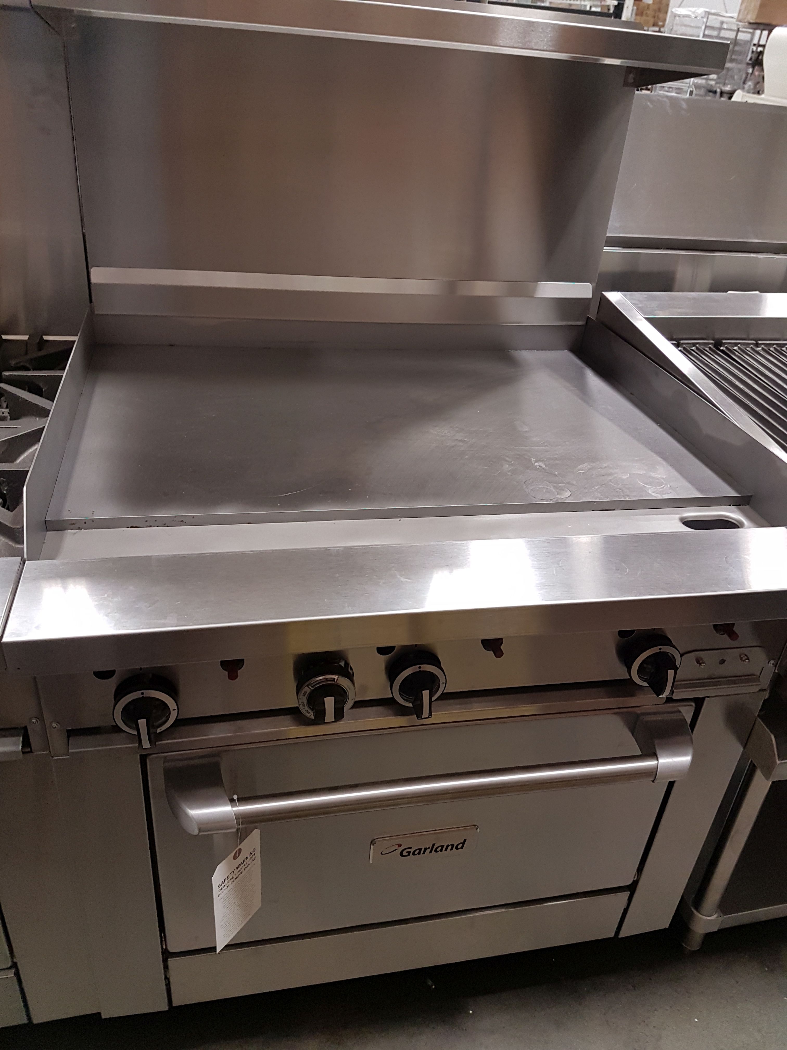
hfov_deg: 53.1
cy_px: 525
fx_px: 788
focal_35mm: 26
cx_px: 394
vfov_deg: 67.3
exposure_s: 1/40
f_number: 1.7
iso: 160
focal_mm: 4.2
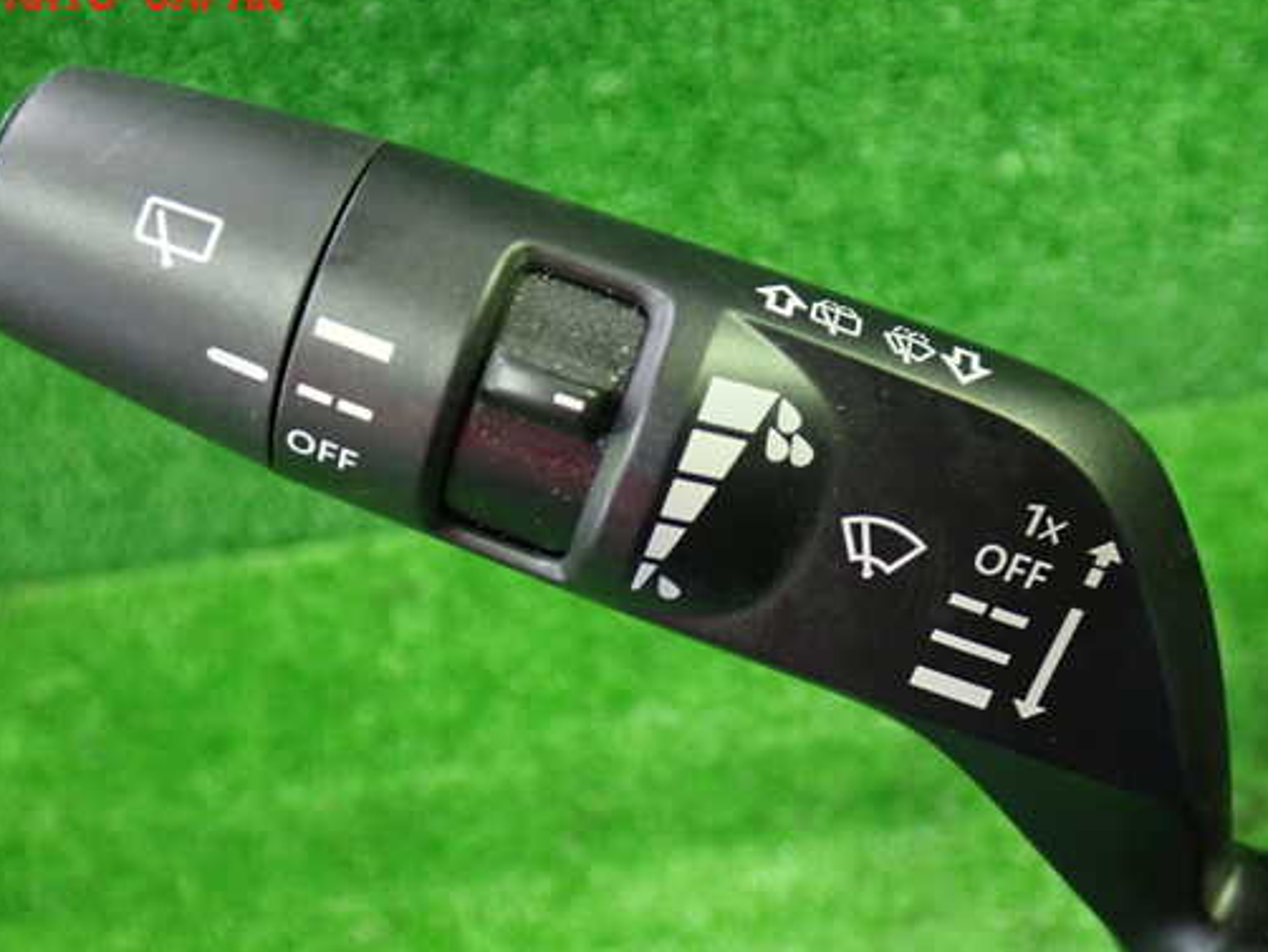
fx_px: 1576
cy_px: 530
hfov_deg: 43.8
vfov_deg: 33.6
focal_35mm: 43
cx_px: 581
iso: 800
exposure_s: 1/25
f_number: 2.5
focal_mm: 6.37
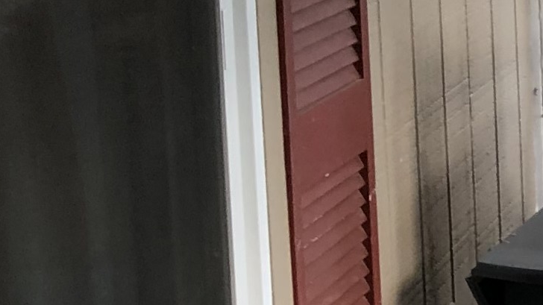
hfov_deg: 11.1
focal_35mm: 169
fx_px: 2433
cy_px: 65
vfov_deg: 7.2
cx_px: 1226
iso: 25
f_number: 1.8
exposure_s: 1/40
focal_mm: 3.99
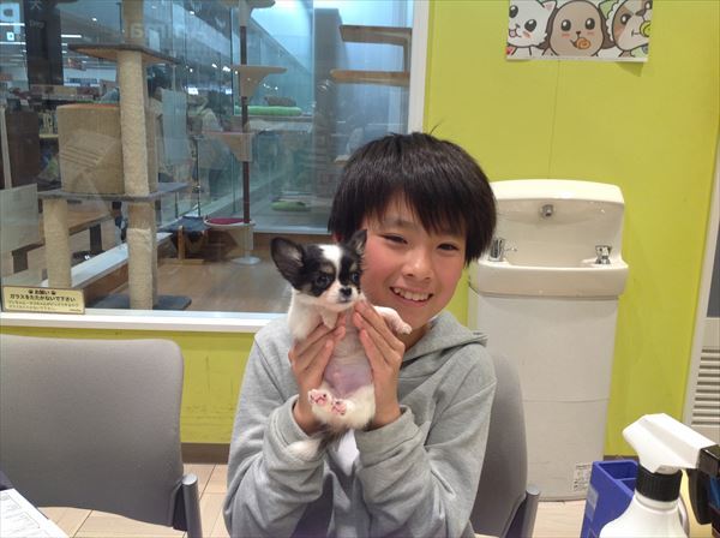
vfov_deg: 40.6
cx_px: 360
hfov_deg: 52.7
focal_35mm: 35
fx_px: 727
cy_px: 269
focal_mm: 4.28
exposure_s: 1/60
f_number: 2.4
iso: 64
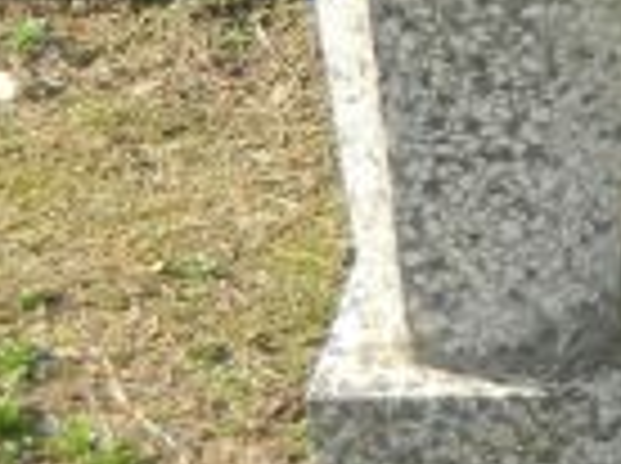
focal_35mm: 234
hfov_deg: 8.0
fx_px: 4191
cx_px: 1305
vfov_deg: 6.3
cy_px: -182
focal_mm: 8.3
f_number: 4.1
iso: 80
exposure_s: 1/305
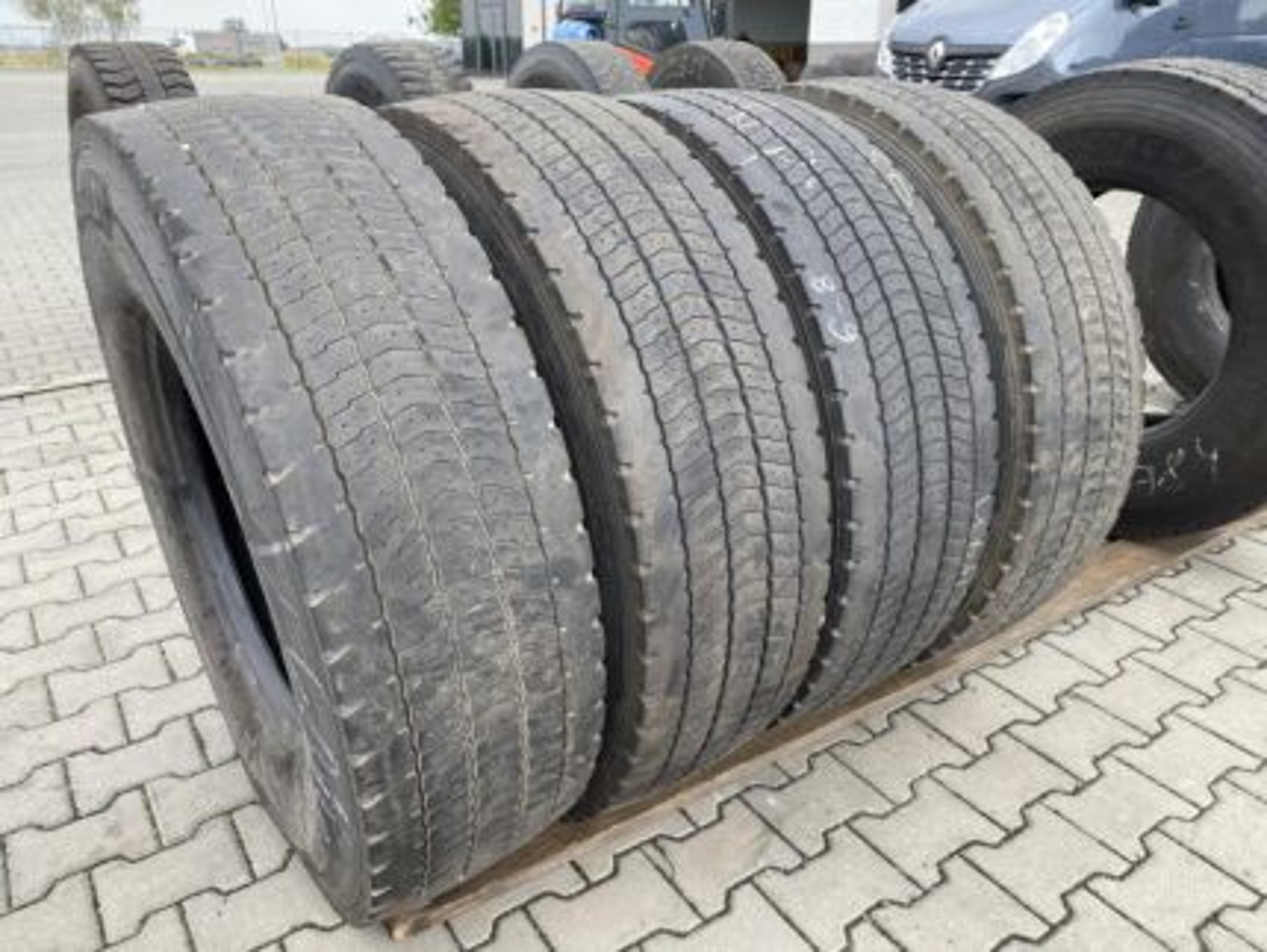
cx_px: 634
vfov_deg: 53.1
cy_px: 476
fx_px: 952
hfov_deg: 67.3
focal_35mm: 26
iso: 32
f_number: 1.8
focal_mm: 4.25
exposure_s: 1/379
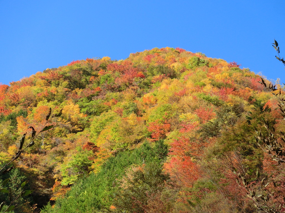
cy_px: 106
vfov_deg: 16.1
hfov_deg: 21.3
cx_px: 142
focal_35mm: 92
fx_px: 757
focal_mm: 16.3
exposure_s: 1/400
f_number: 4.2
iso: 100
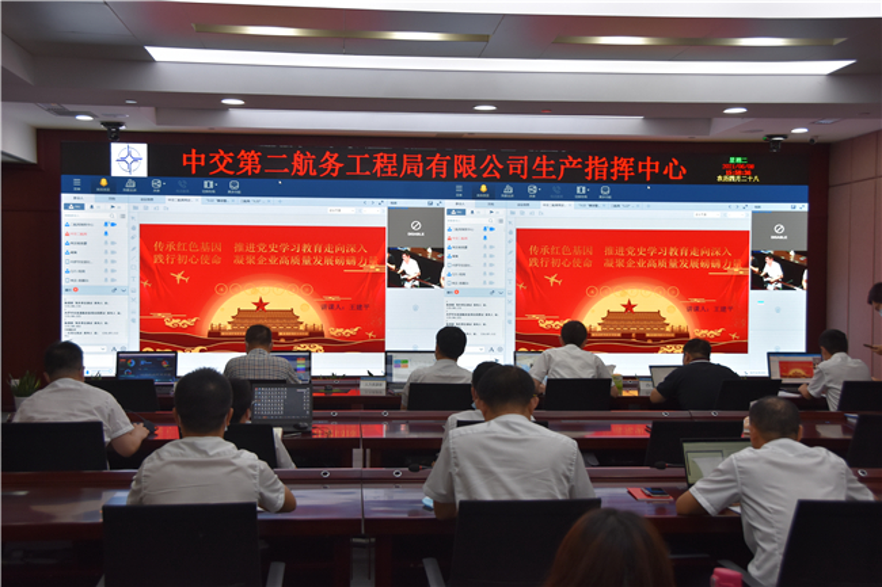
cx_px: 441
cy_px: 294
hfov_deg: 42.3
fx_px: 1139
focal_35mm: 46
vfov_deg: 28.9
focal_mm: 31
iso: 500
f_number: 5.6
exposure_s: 1/125
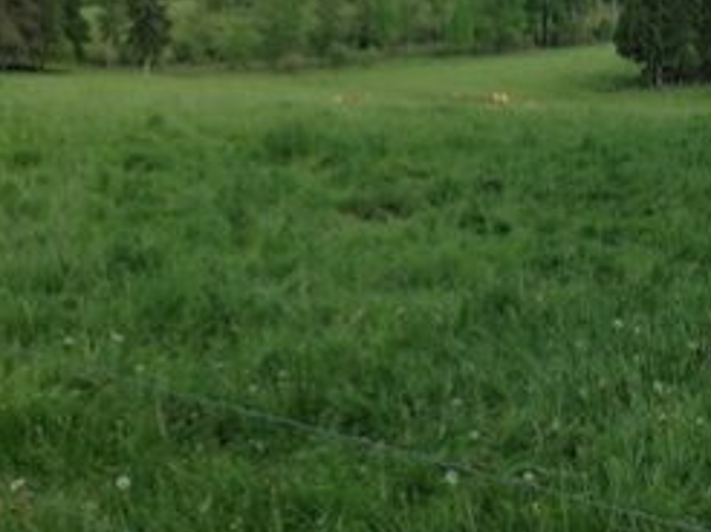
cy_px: 139
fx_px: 1703
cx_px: 699
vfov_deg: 17.7
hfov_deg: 22.7
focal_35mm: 83
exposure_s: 1/653
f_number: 2.4
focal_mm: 4.12
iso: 50
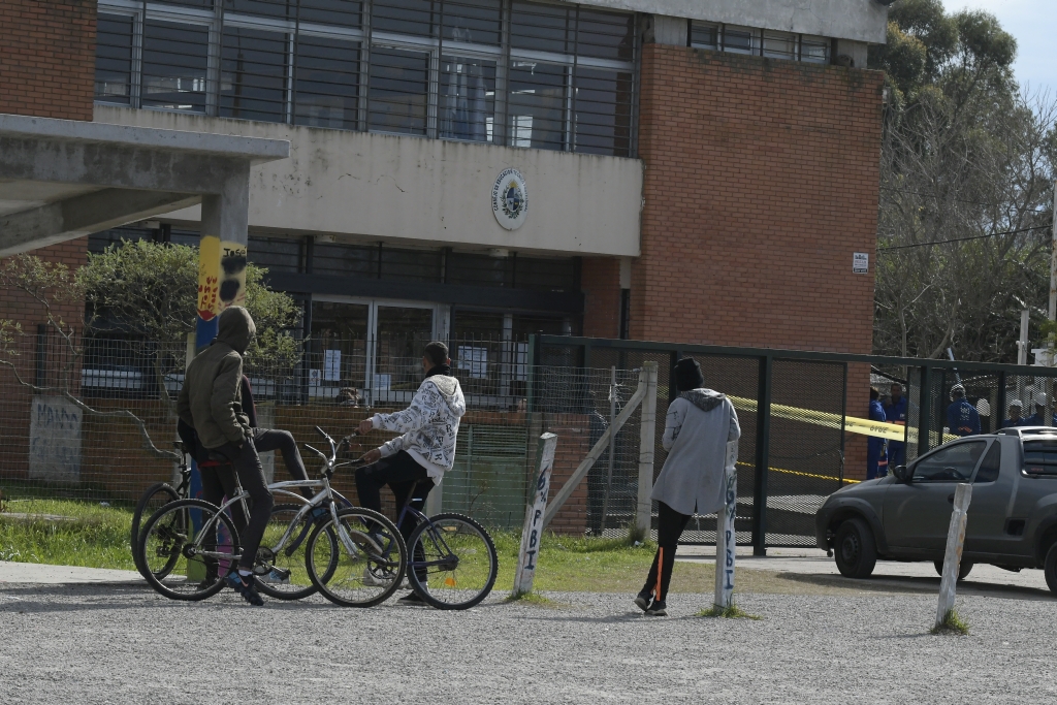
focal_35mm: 147
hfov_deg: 14.0
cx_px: 528
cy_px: 352
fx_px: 4316
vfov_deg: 9.3
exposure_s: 1/3200
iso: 1600
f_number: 10
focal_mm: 98
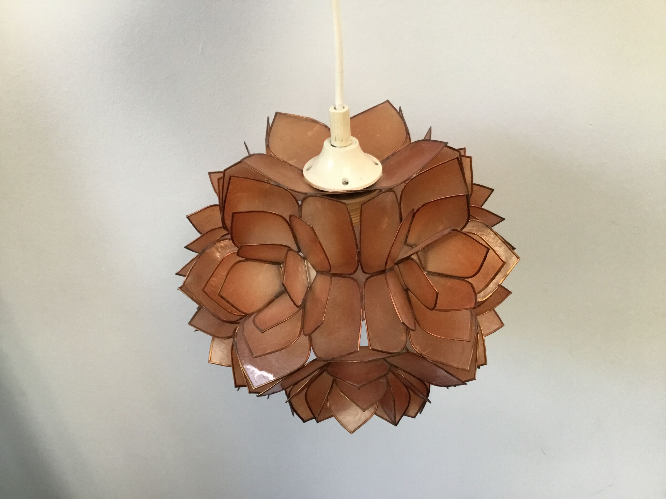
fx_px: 596
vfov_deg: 45.4
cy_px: 250
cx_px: 333
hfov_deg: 58.4
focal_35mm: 31
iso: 64
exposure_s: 1/33
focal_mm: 3.3
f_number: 2.4
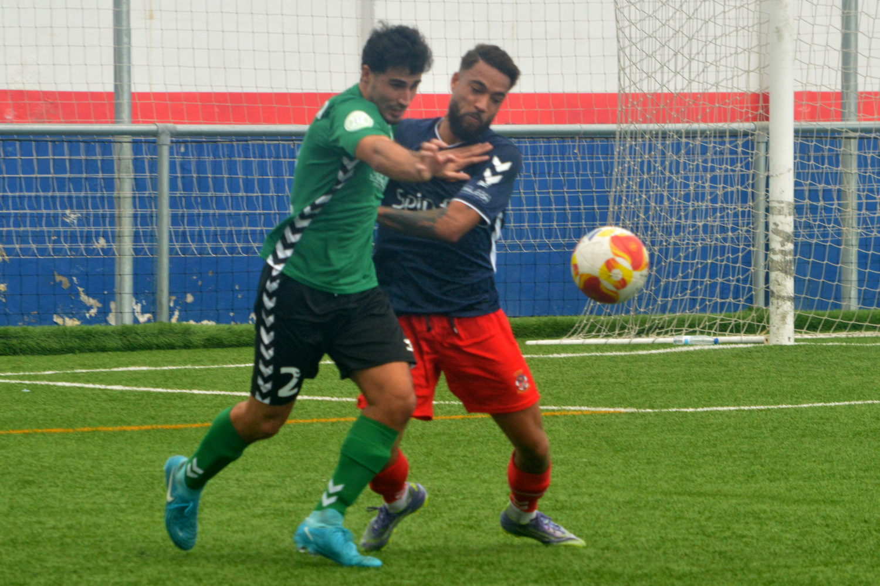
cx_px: 440
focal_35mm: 270
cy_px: 293
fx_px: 6595
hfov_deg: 7.6
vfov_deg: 5.1
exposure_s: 1/500
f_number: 13
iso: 800
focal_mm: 180
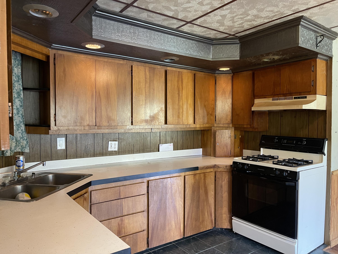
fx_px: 244
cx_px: 169
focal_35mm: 25
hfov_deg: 69.4
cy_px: 127
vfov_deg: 54.9
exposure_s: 1/60
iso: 500
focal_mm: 5.1
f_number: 1.6
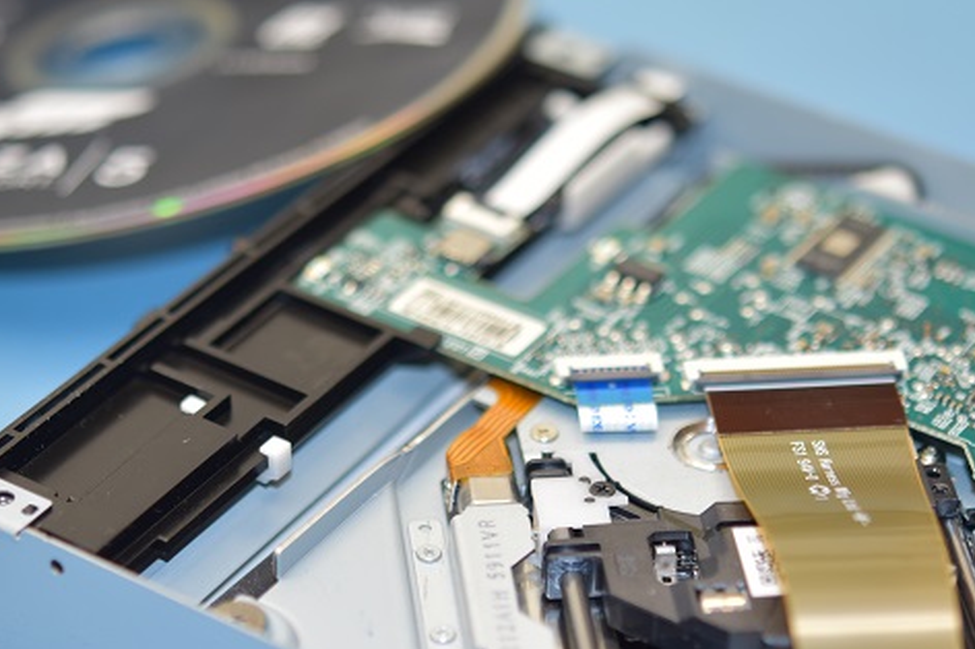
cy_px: 372
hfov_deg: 16.8
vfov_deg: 11.2
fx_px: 3302
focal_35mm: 122
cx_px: 430
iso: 250
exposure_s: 1/125
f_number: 3
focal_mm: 60
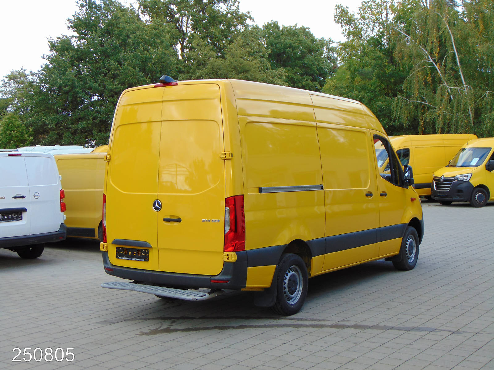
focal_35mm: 50
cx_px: 247
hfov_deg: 38.2
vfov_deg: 29.1
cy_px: 185
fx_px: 714
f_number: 3.5
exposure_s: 1/160
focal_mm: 9
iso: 80
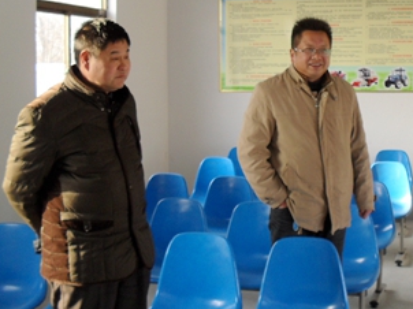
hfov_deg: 32.3
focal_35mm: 58
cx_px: 335
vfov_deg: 25.1
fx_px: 691
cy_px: 106
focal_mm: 6.3
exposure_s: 1/45
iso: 100
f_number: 3.2
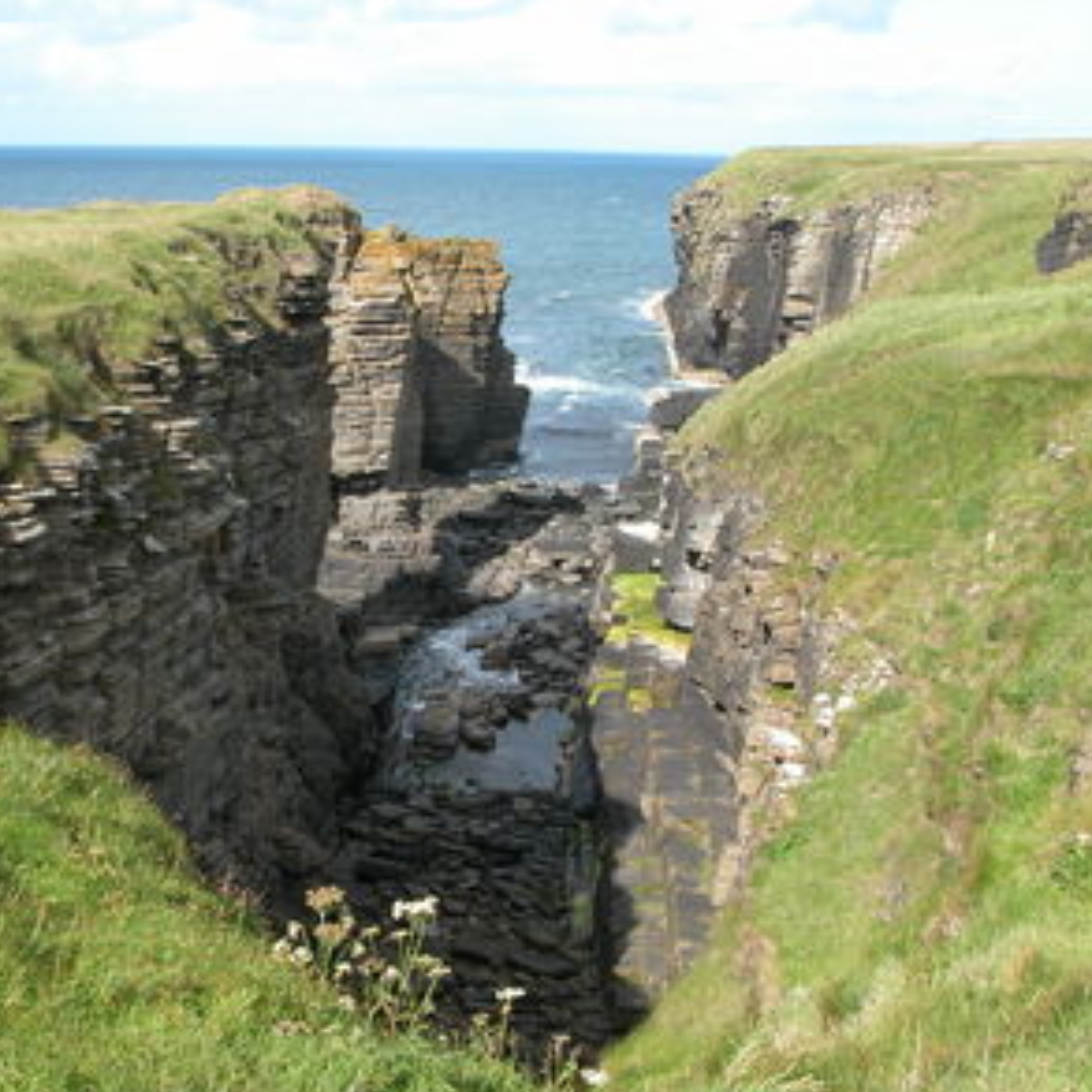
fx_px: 1677
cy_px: 552
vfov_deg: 36.1
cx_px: 365
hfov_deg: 35.7
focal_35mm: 47
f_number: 5.1
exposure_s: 1/238
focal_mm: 10
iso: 100
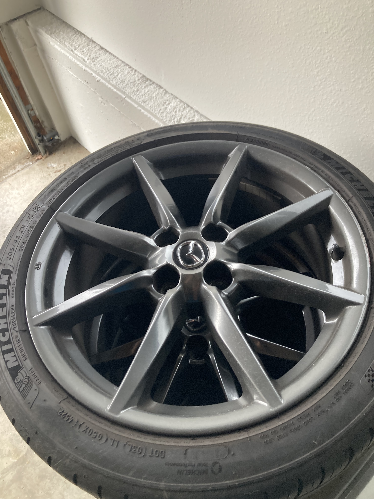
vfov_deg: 63.4
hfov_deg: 49.7
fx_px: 403
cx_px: 187
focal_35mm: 28
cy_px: 250
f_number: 1.8
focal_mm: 3.99
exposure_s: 1/60
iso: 100
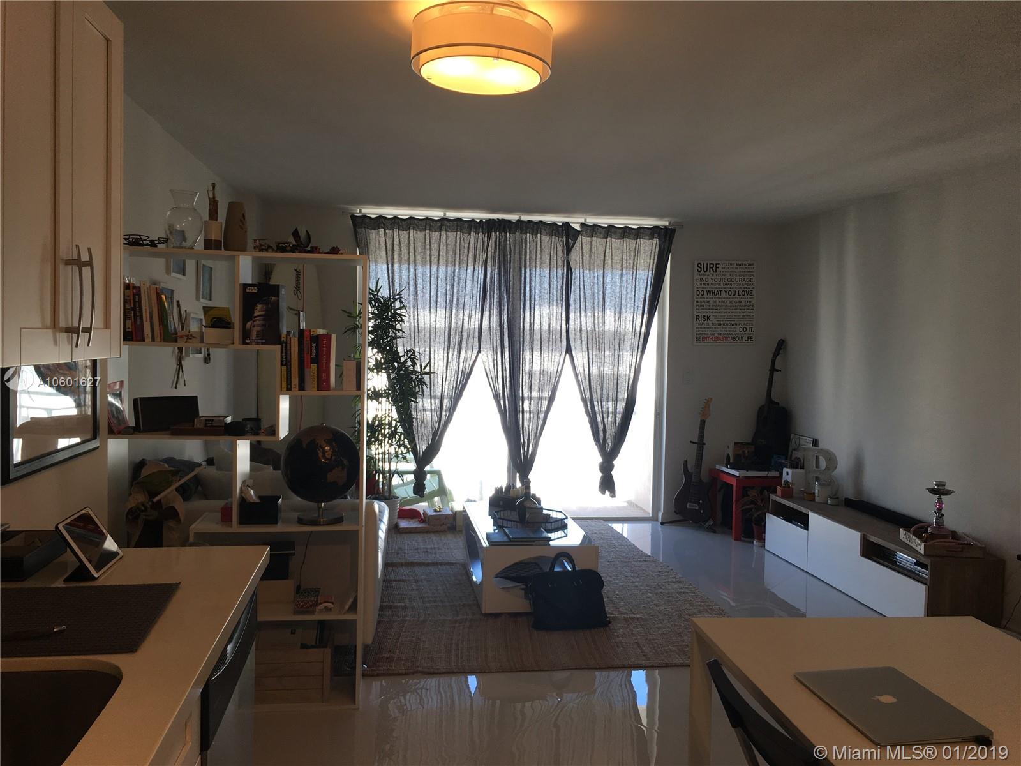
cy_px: 383
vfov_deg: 48.2
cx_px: 510
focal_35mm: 29
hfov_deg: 61.7
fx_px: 855
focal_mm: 4.15
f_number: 2.2
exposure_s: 1/120
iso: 32
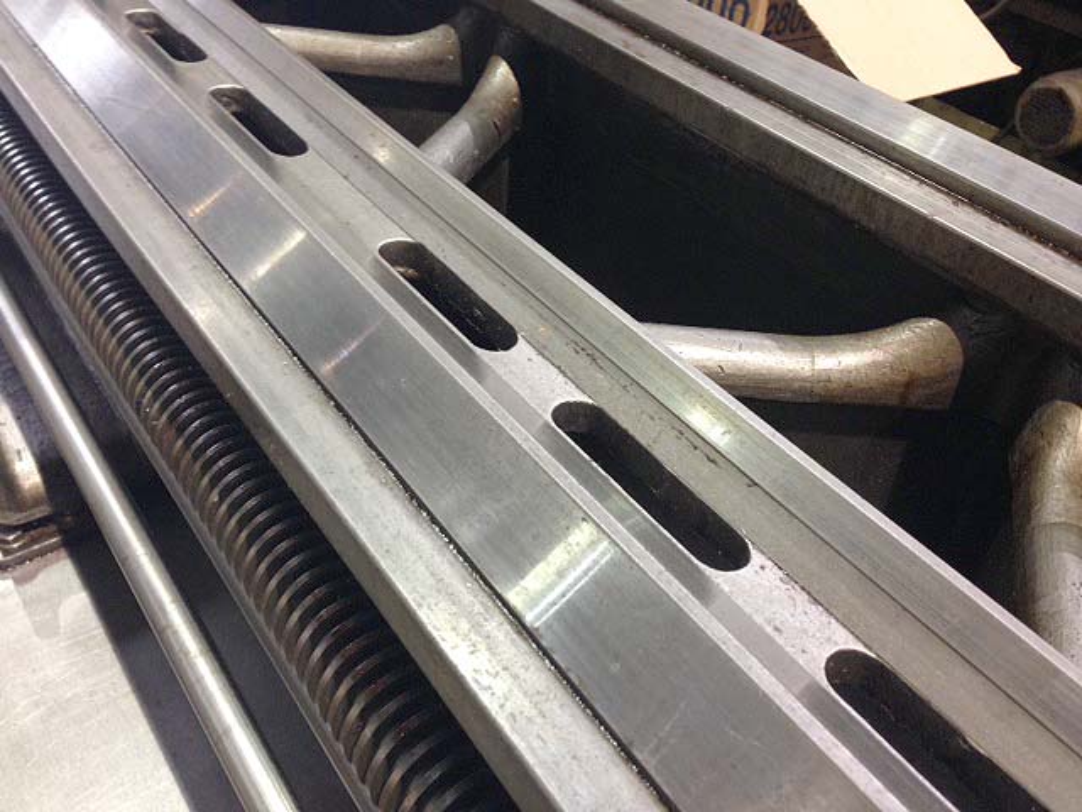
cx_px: 541
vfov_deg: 42.9
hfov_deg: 55.4
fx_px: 1031
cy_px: 406
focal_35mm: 33
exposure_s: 1/20
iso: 160
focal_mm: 4.12
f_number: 2.4
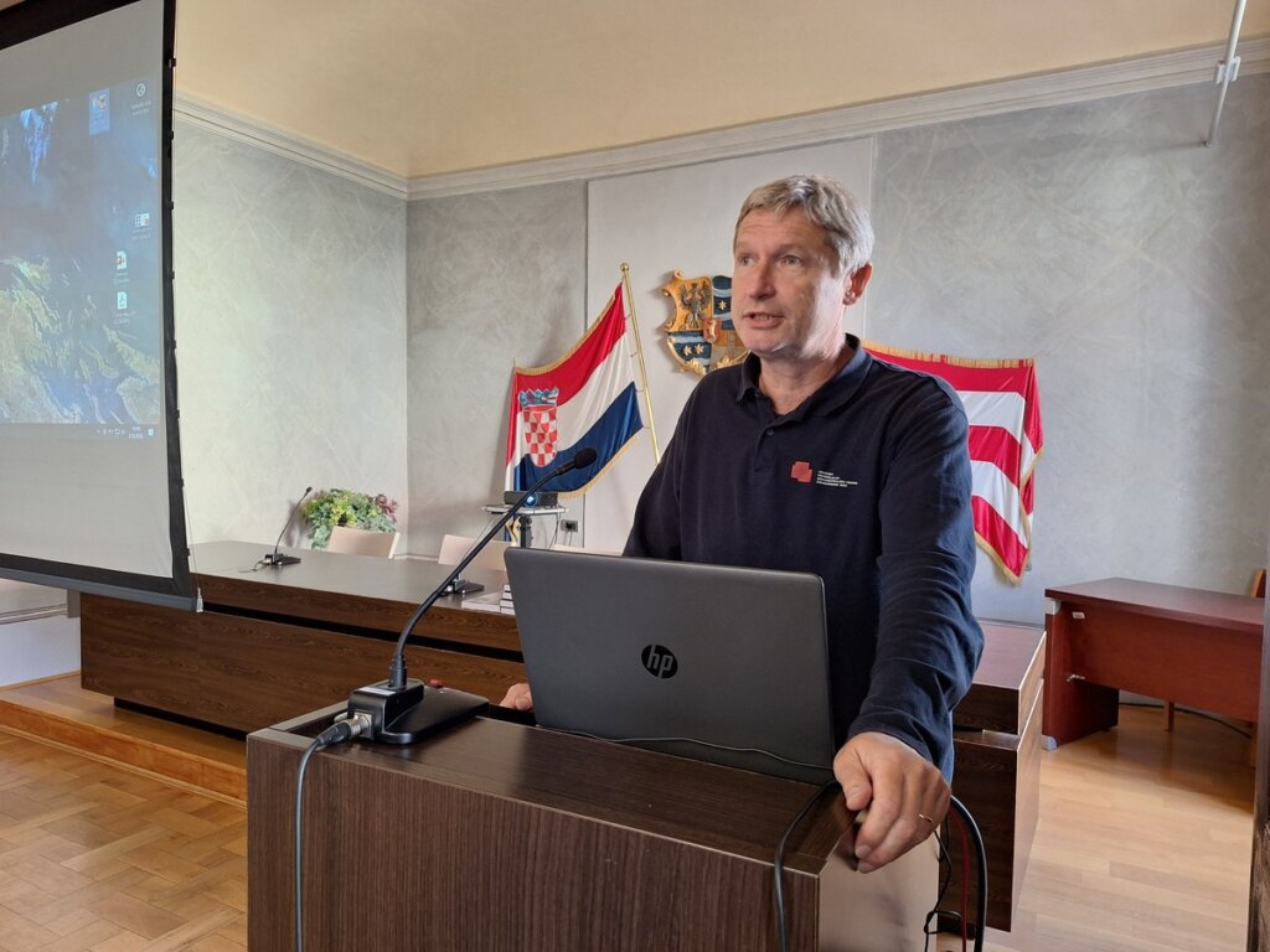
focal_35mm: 23
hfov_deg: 73.9
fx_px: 844
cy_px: 476
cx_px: 635
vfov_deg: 58.9
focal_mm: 5.54
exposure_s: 1/33
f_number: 1.8
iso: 200
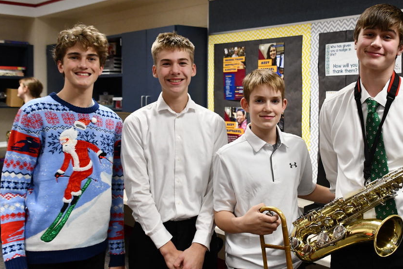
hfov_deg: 41.0
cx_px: 238
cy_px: 106
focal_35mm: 48
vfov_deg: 28.0
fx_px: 537
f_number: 3.8
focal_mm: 26
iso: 2000
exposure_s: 1/125
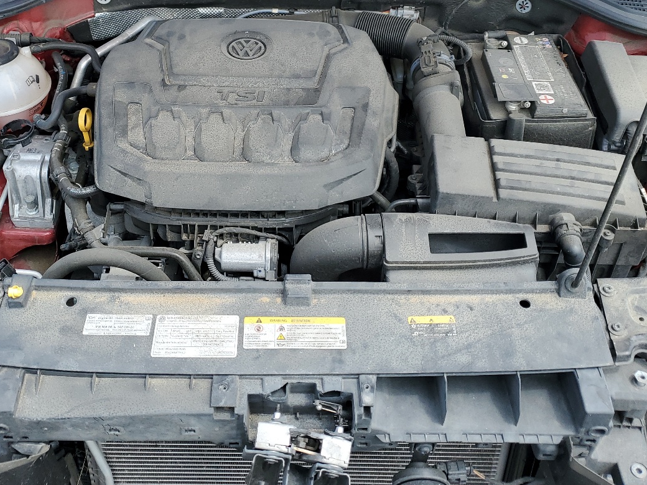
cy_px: 114
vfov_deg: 35.1
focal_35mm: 40
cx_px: 289
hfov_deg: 46.7
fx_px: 748
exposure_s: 1/1000
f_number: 1.5
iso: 50
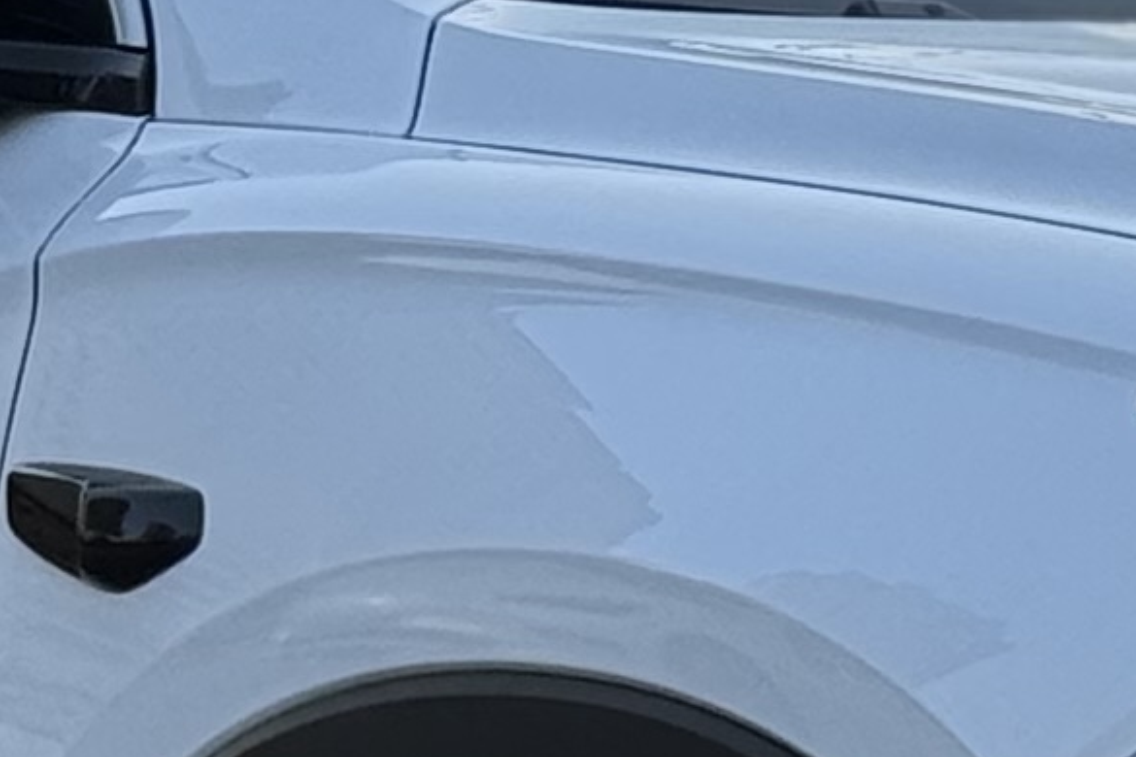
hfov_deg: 6.0
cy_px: -70
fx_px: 10854
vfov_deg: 4.0
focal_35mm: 344
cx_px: 1115
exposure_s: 1/928
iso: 100
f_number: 1.78
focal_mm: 6.76
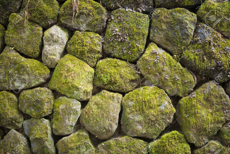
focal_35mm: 48
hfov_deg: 41.1
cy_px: 77
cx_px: 115
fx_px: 307
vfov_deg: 28.1
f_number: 2.8
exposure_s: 1/60
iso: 100
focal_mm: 48
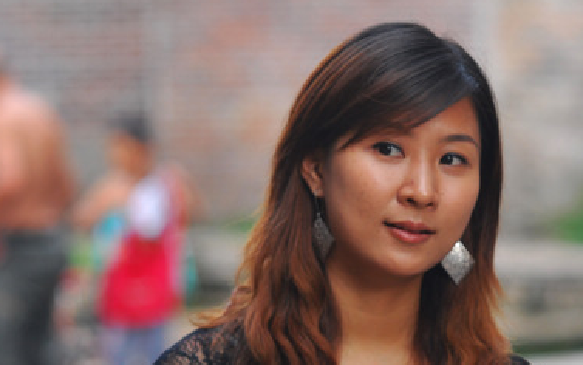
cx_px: 373
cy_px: 255
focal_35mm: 280
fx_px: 4451
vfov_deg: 4.7
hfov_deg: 7.5
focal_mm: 92
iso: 200
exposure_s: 1/125
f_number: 2.8
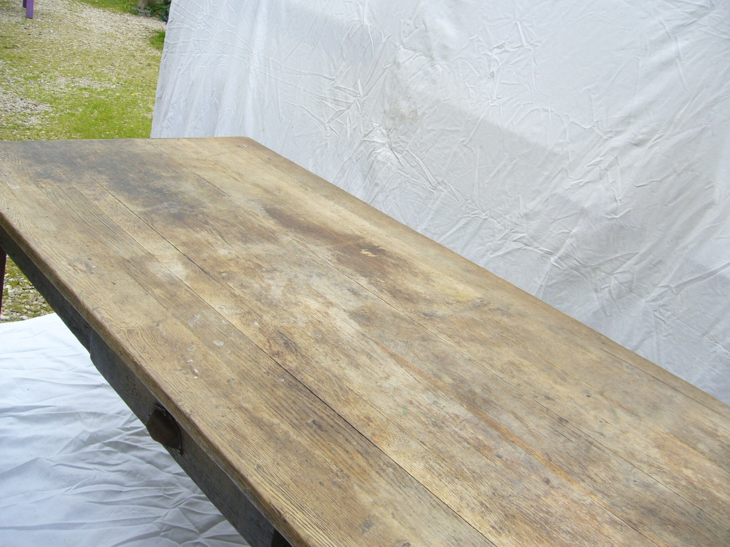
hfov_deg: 52.6
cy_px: 274
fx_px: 738
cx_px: 365
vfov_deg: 40.7
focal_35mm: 35
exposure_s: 1/125
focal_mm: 5.8
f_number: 2.8
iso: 80
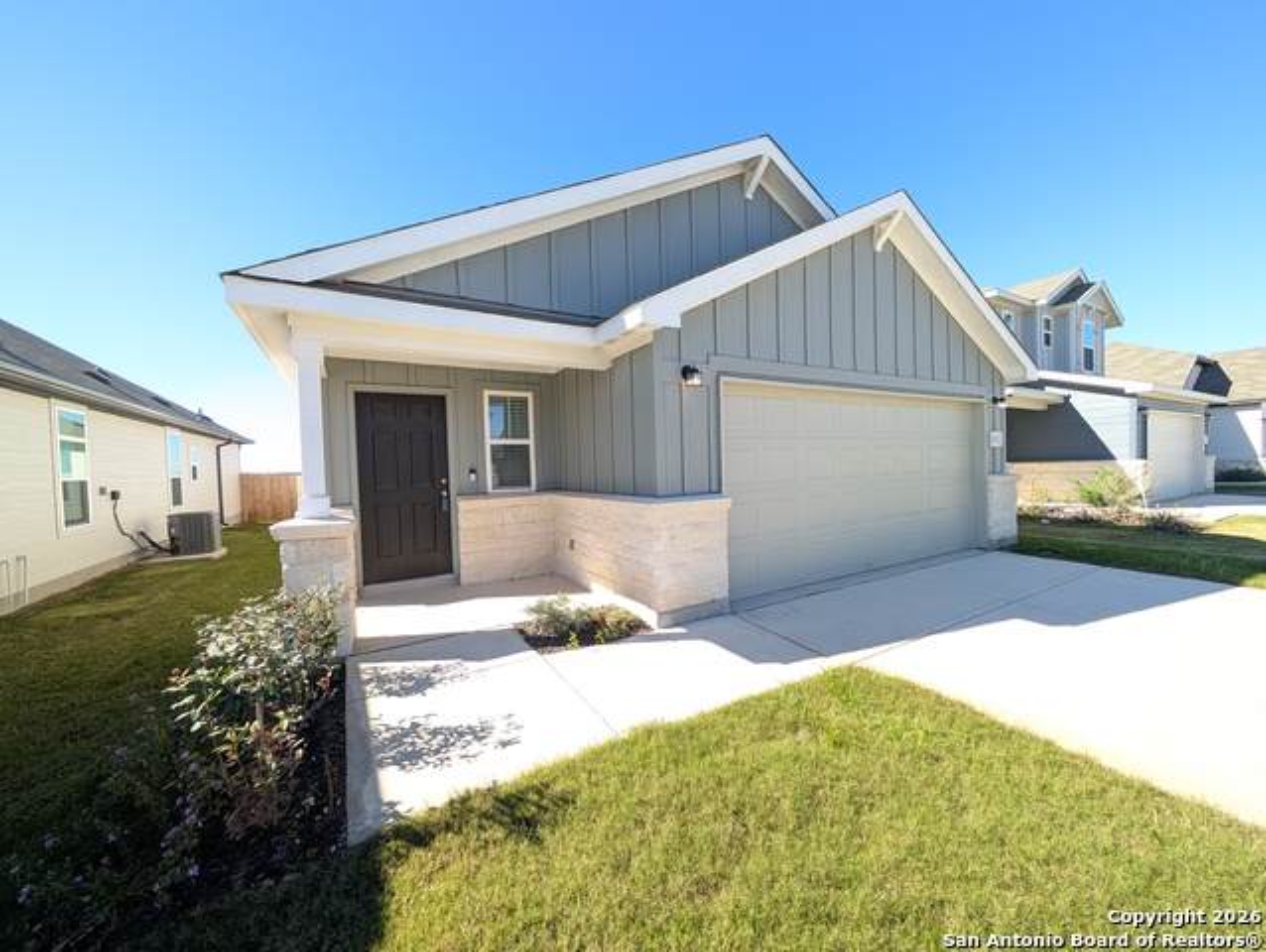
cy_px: 476
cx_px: 633
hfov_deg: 110.5
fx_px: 439
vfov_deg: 94.6
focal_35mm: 12
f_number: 1.7
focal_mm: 2.02
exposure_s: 1/770
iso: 46
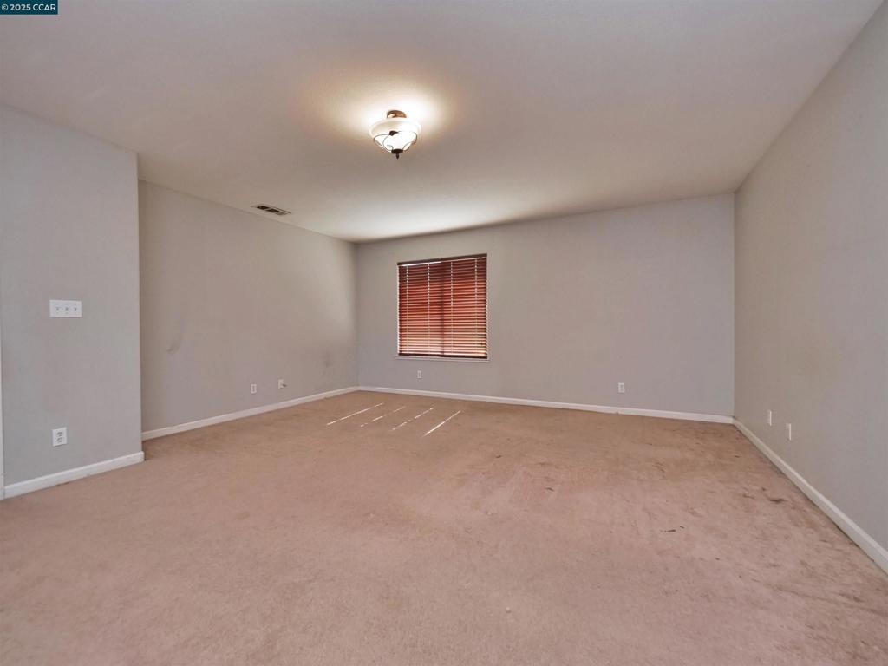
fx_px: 359
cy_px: 333
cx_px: 444
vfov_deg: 85.7
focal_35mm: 14
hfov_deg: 102.1
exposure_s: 1/160
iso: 800
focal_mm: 7
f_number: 4
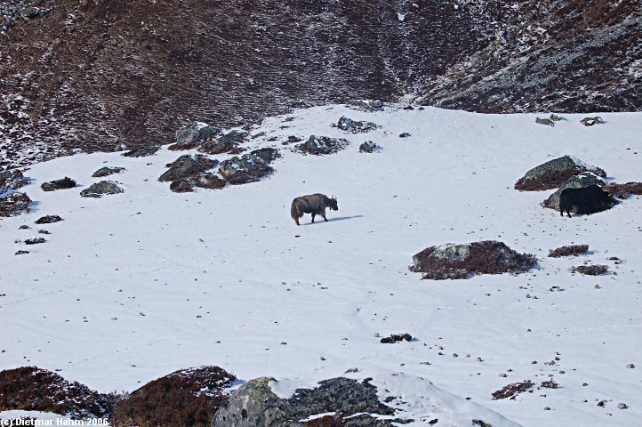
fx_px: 1470
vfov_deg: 16.5
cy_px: 214
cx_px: 321
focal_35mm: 82
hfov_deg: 24.6
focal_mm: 55
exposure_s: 1/250
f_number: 10
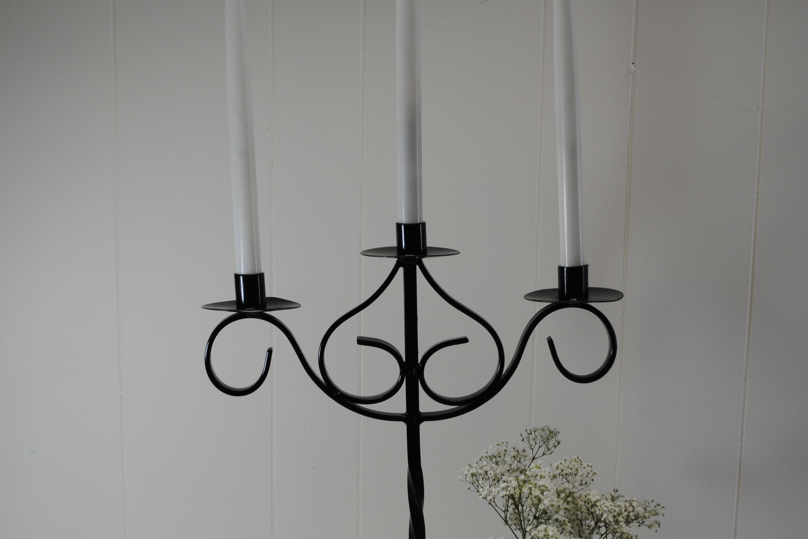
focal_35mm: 50
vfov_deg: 26.8
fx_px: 1122
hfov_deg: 39.6
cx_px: 404
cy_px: 371
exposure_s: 1/60
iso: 200
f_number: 4
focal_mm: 22
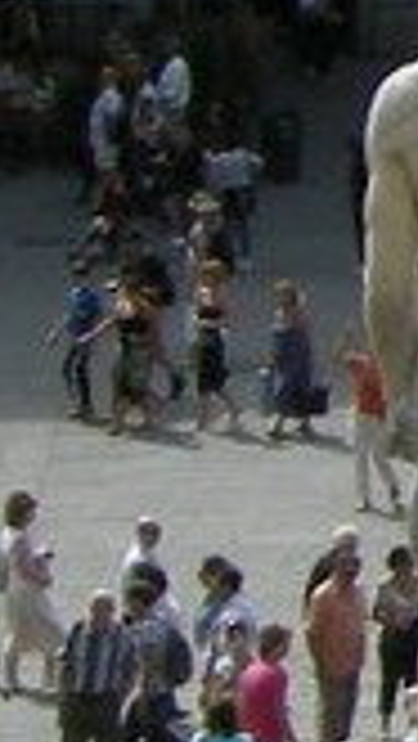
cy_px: 171
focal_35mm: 380
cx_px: 2796
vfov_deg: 5.7
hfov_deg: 2.9
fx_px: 7476
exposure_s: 1/218
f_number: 5.4
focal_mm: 7.5
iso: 64
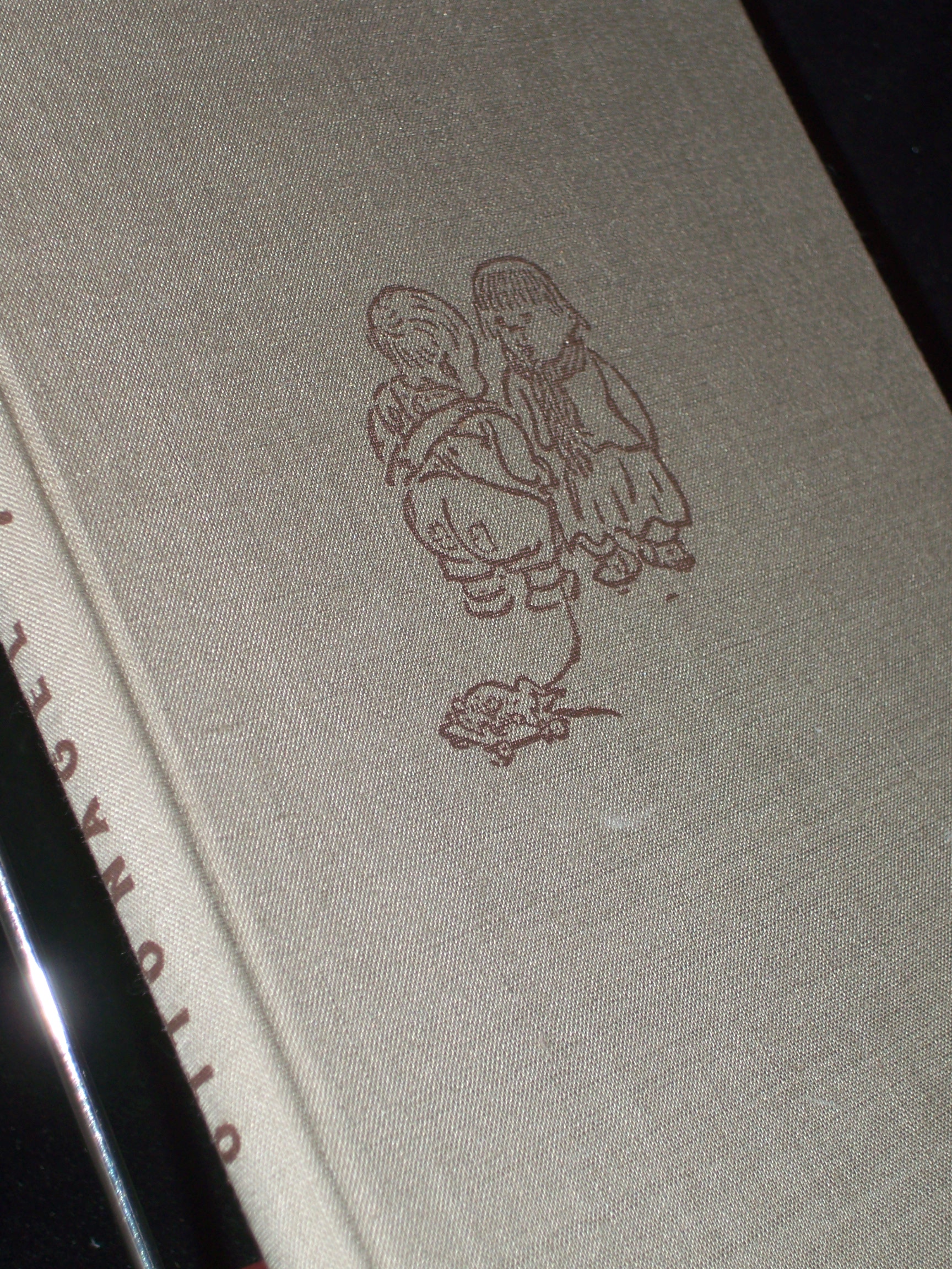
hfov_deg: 18.0
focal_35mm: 82
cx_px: 476
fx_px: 3007
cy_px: 634
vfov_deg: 23.8
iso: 80
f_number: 4
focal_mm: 13.6
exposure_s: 1/80
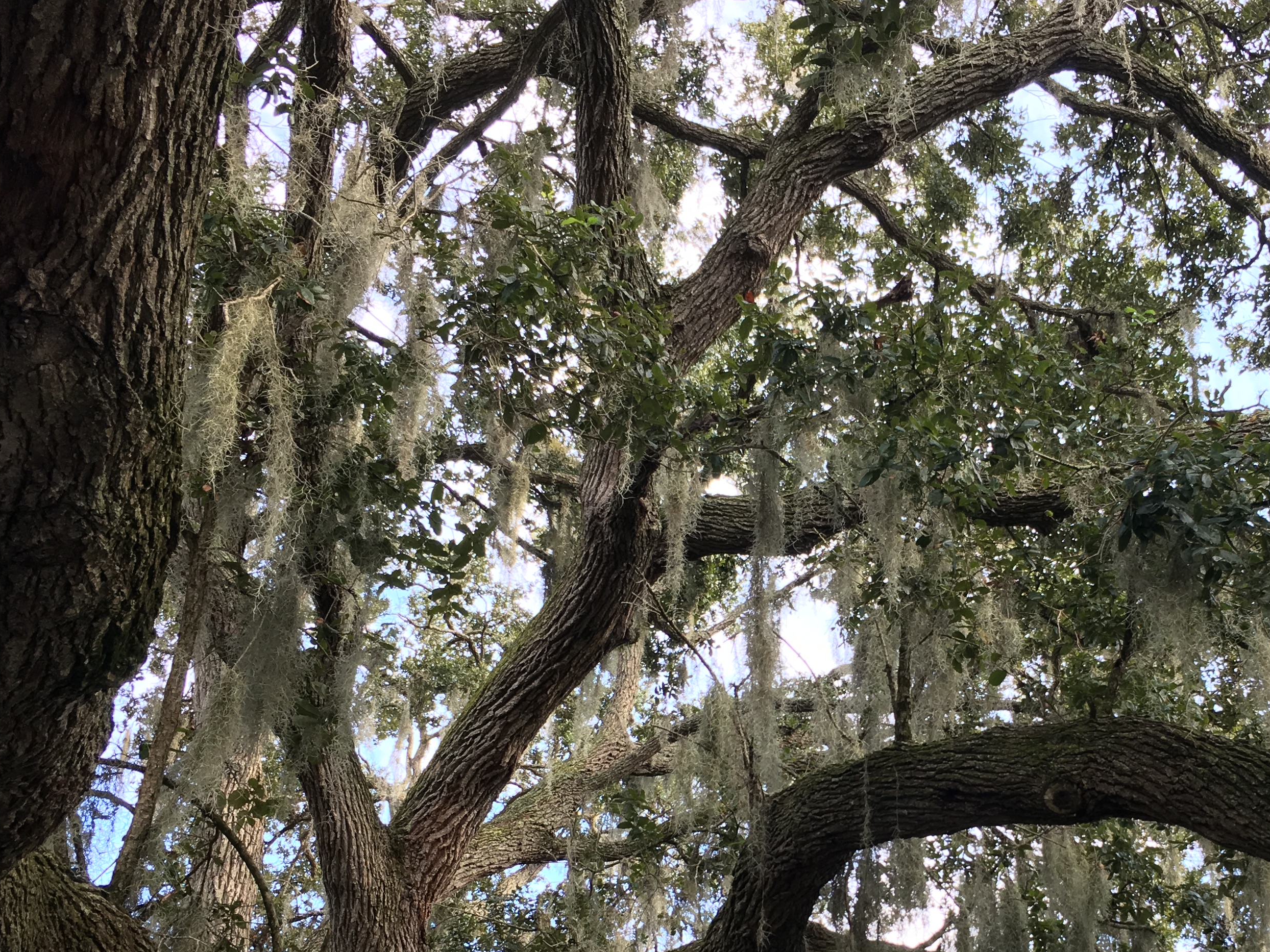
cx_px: 850
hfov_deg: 39.9
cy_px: 730
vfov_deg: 30.3
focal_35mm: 47
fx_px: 1724
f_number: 2.2
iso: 32
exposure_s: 1/120
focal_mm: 4.15
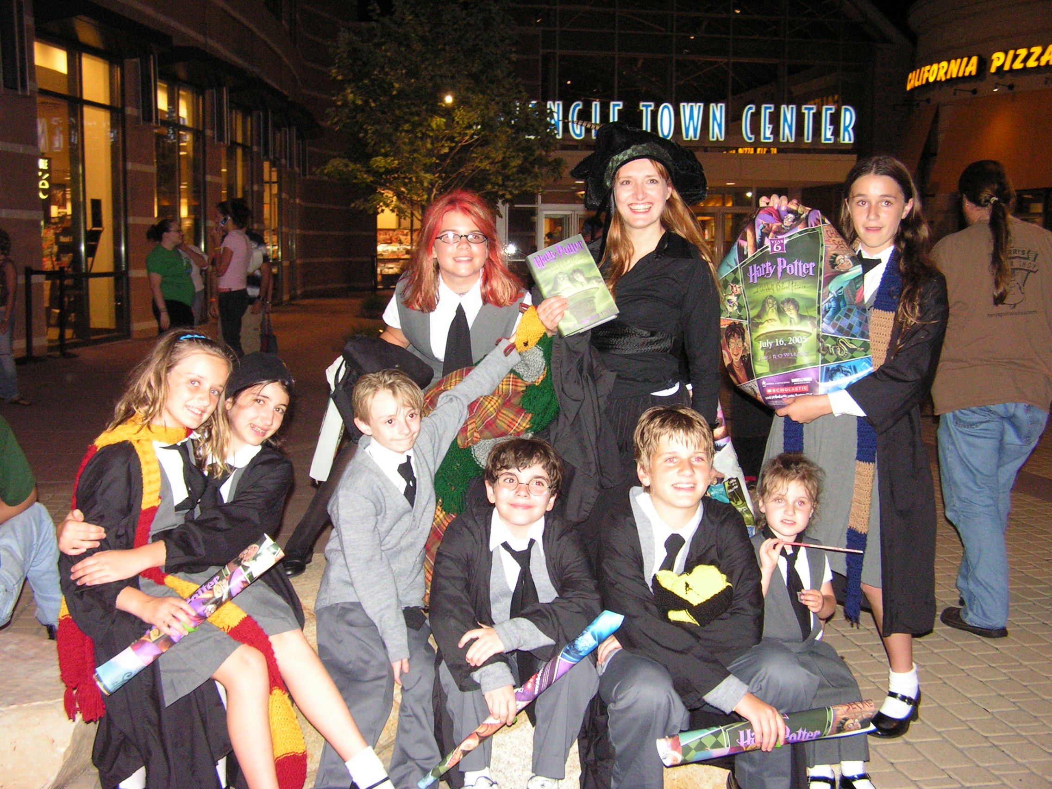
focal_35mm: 38
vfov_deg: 37.7
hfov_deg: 49.0
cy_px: 394
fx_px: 1155
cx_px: 526
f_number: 2.8
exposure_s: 1/40
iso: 200
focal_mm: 6.3
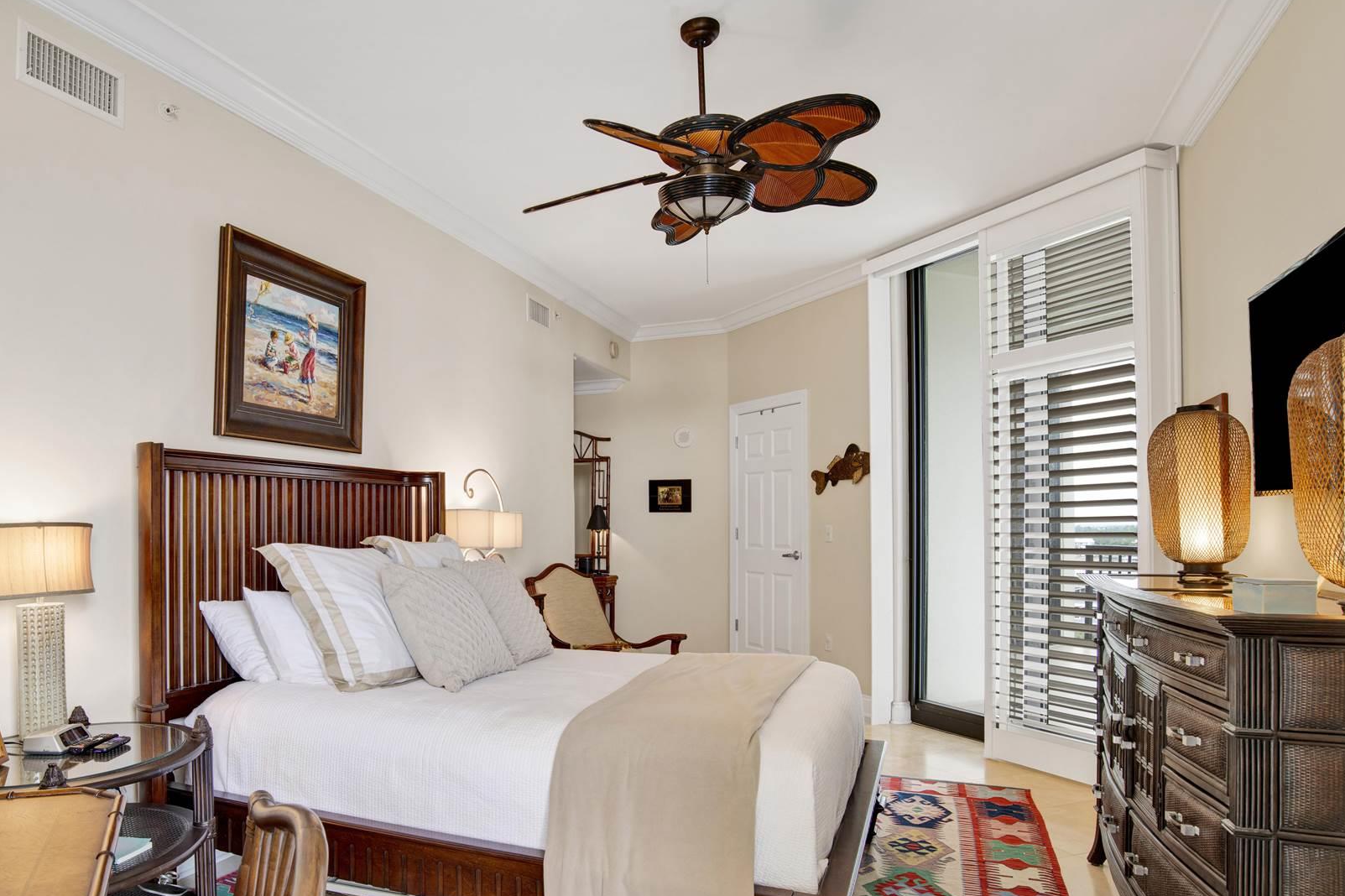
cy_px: 525
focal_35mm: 23
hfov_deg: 74.7
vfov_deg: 54.8
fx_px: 859
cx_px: 496
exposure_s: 1/2.5
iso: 200
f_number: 11
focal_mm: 18
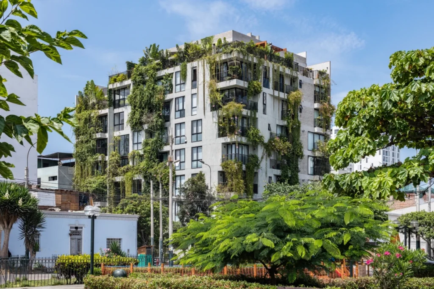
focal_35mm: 50
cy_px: 144
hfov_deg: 39.6
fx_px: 603
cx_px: 217
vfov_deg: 27.0
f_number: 7
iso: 500
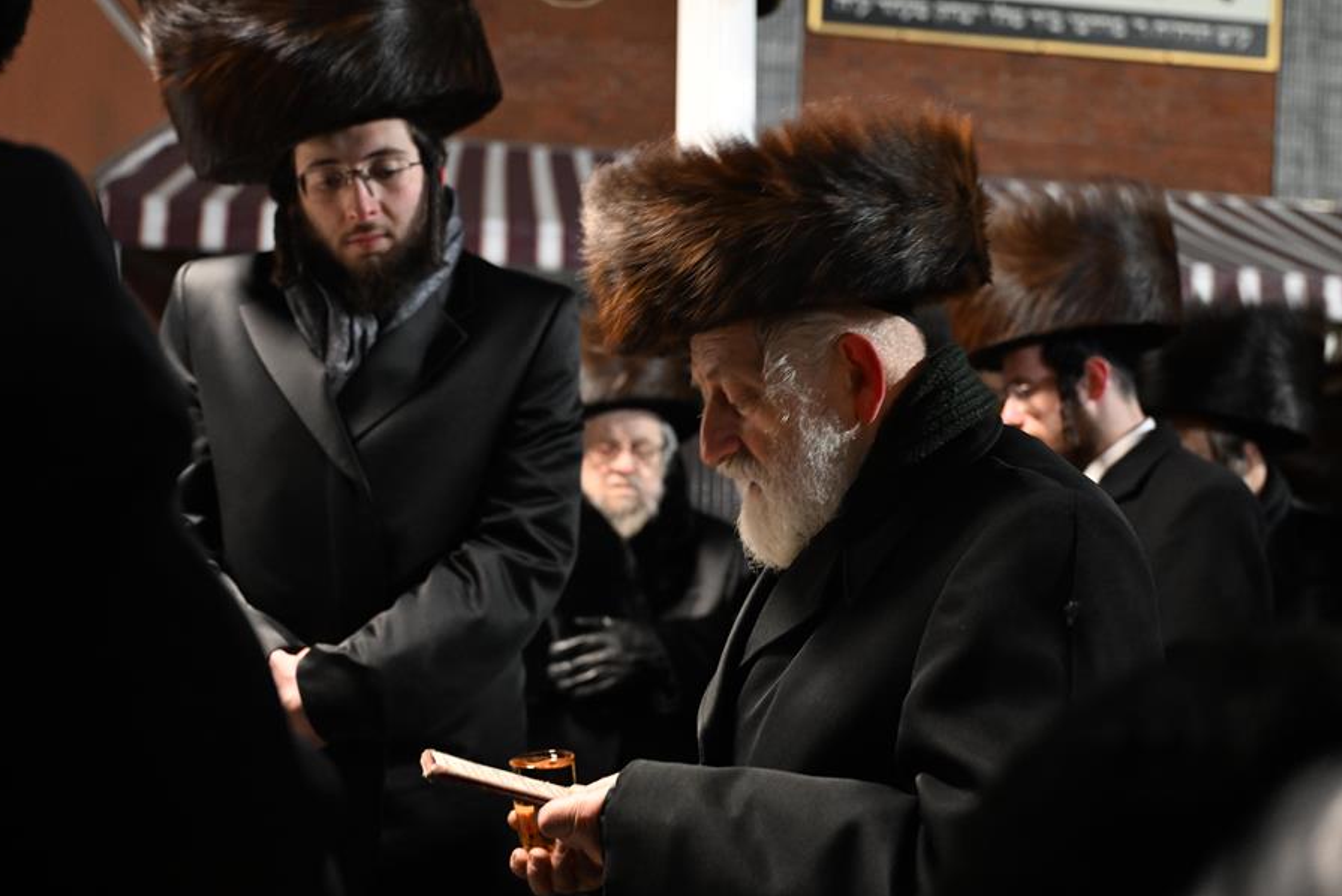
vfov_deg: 33.4
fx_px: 1492
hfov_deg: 48.4
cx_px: 719
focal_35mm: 40
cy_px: 486
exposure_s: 1/125
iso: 4000
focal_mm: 35
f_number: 2.8
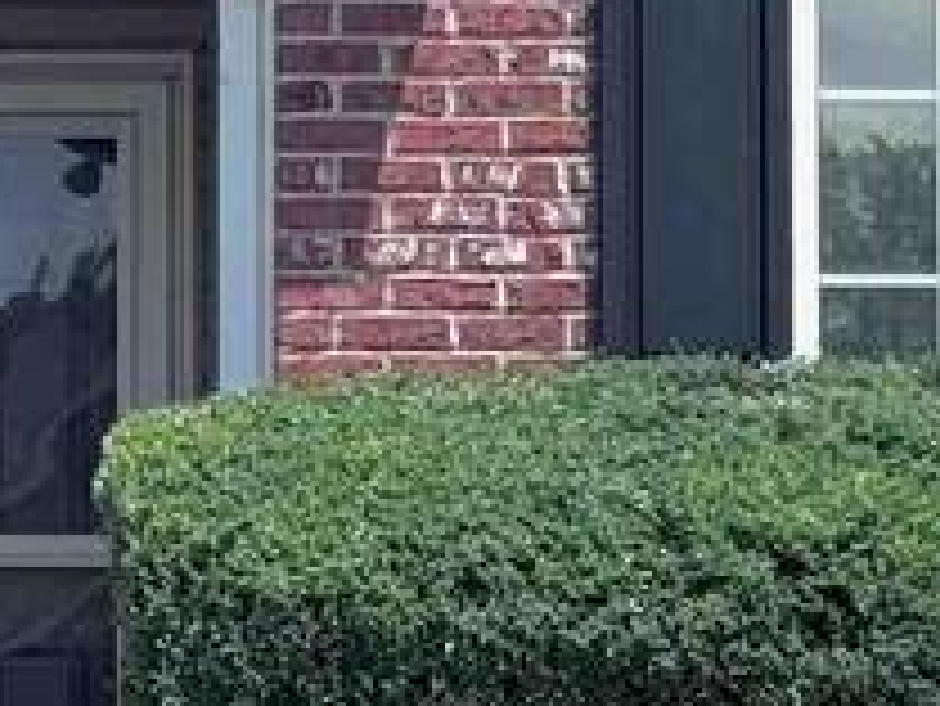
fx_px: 7988
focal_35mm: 294
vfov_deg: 5.1
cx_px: 234
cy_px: 229
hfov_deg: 6.7
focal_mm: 6.76
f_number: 1.78
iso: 64
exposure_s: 1/4049
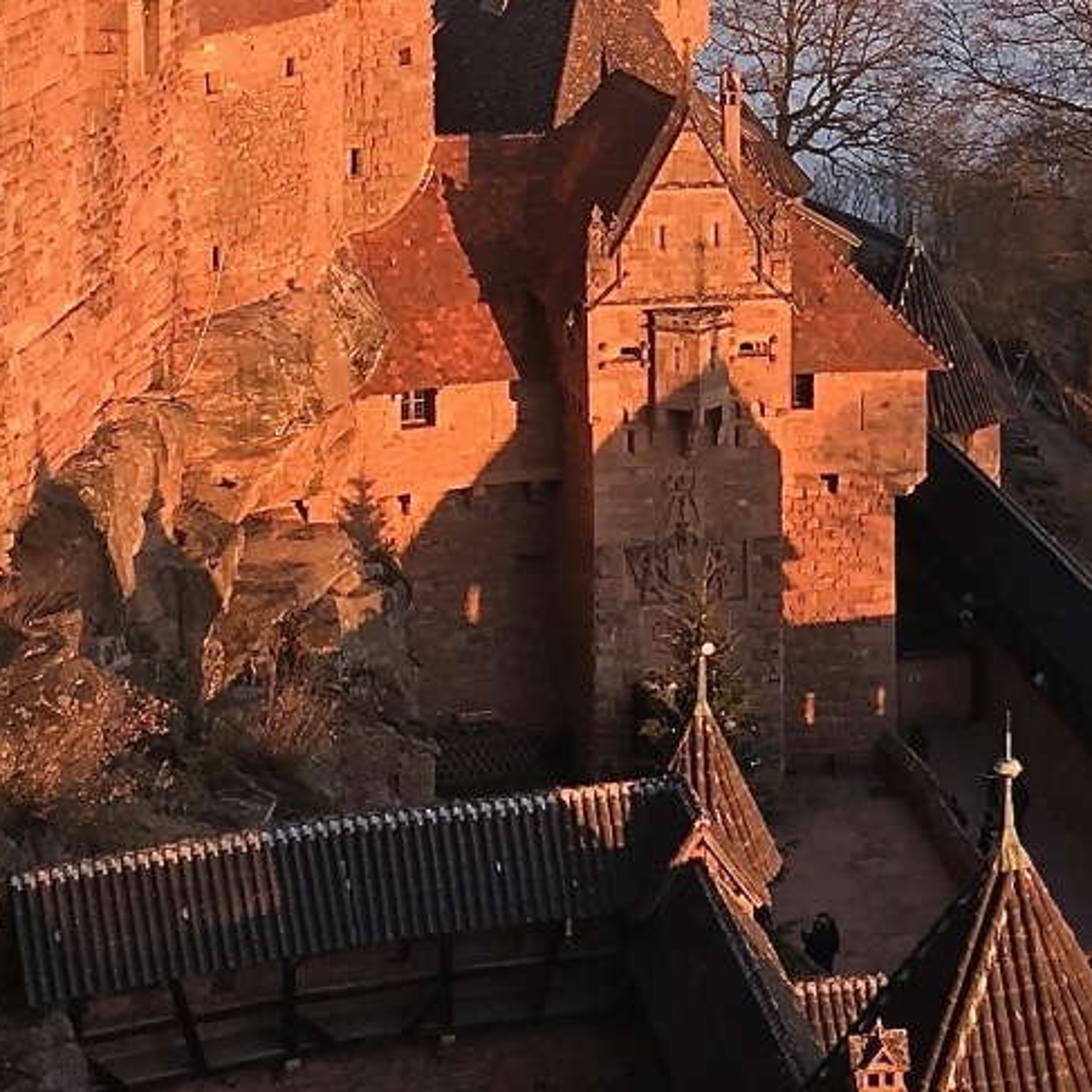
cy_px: -72
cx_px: 635
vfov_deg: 16.8
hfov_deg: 17.2
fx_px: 3605
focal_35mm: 101
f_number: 2.2
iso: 25
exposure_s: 1/296
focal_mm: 4.15
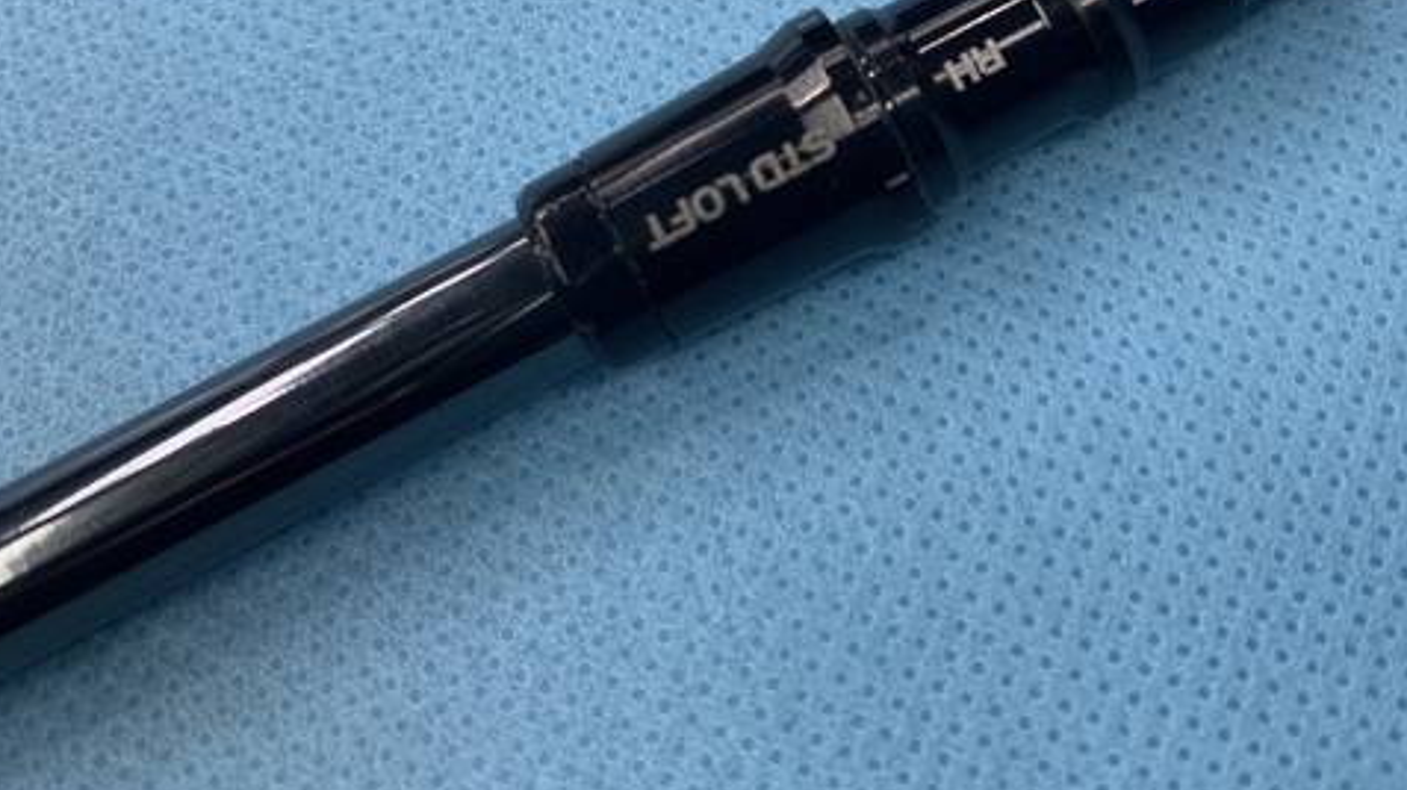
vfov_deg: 30.3
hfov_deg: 52.1
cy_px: 147
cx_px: 897
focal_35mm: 38
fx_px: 1417
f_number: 1.8
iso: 100
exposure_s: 1/120
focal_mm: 4.25
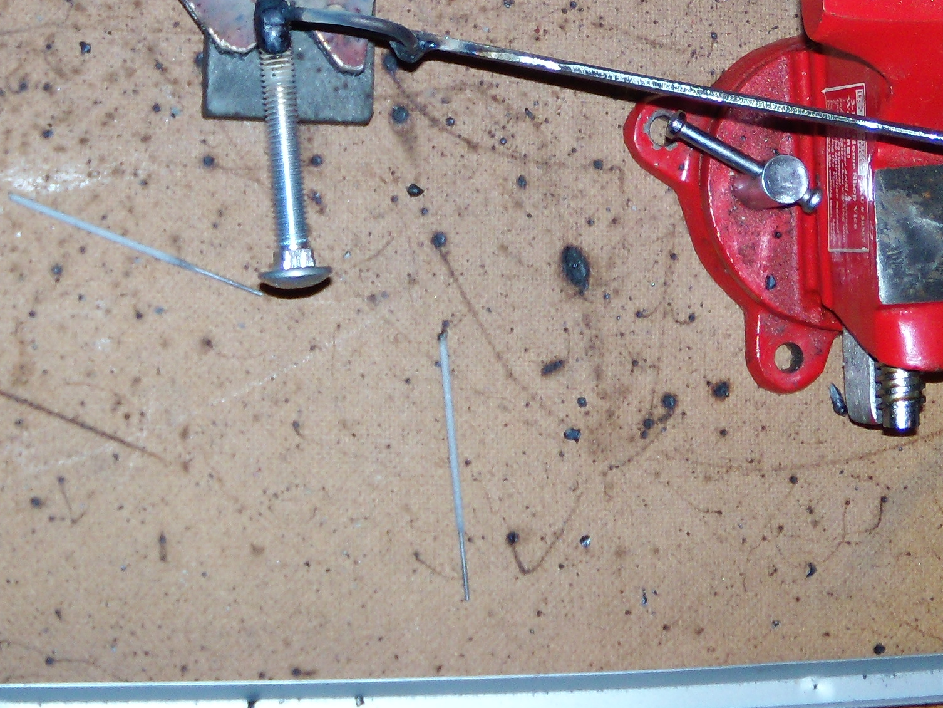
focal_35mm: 78
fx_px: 2125
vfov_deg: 18.3
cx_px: 732
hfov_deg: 24.7
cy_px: -42
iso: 80
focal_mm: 6.4
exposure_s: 1/30
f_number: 3.6
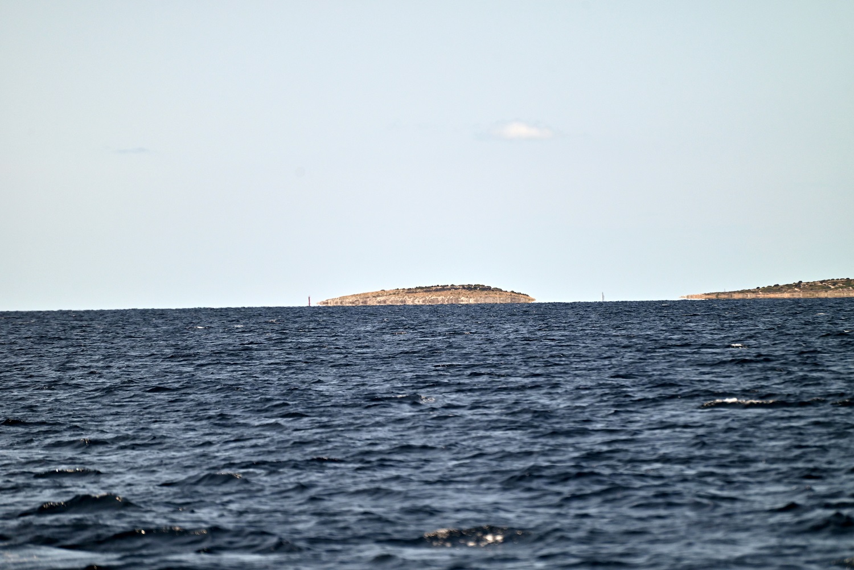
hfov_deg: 7.4
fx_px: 6644
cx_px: 427
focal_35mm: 280
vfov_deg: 4.9
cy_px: 285
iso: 250
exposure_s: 1/2500
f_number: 5.6
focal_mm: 280
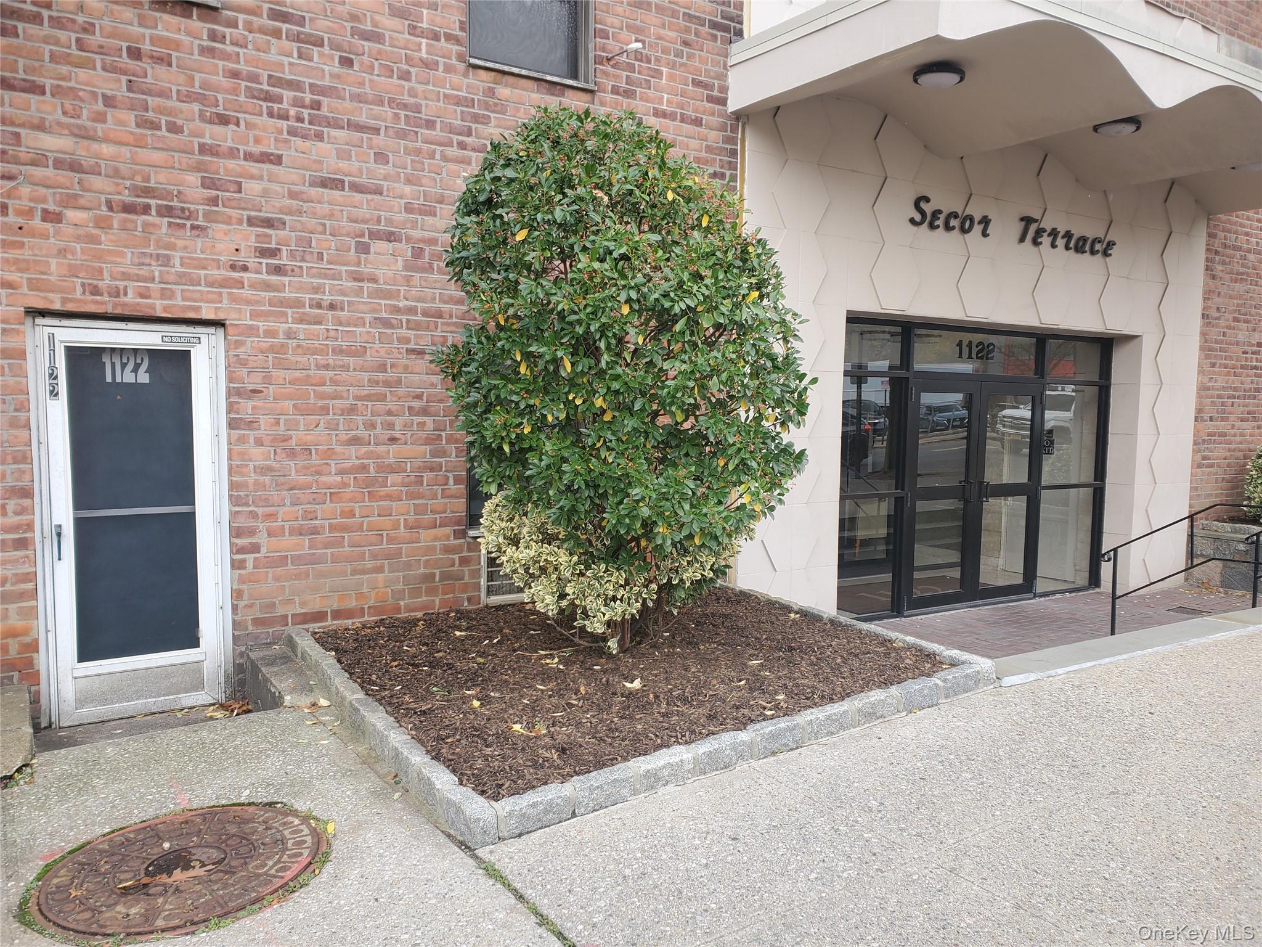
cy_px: 474
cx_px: 631
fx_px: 948
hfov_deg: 67.3
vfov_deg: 53.1
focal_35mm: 26
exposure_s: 1/152
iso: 50
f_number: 2.4
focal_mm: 4.3
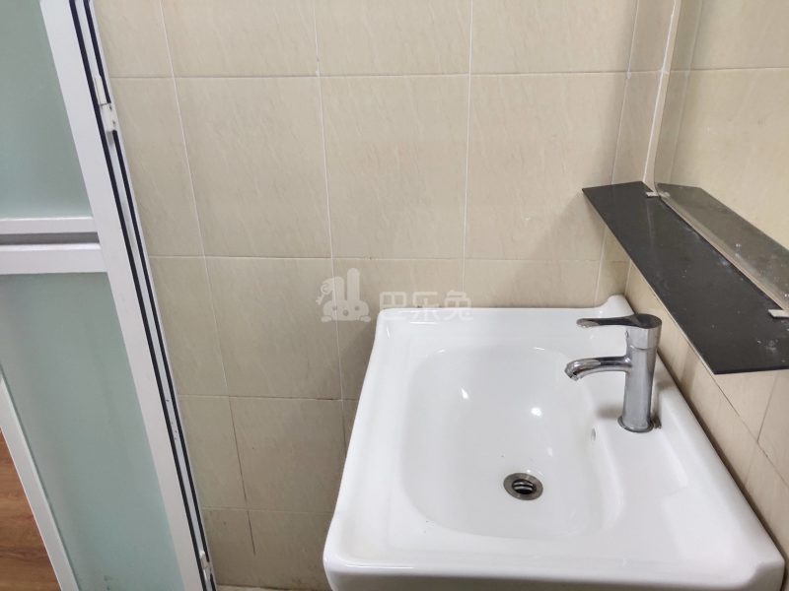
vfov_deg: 48.2
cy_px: 296
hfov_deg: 61.7
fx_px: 661
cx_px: 394
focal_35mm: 29
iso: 334
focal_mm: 4.27
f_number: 1.8
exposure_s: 1/50
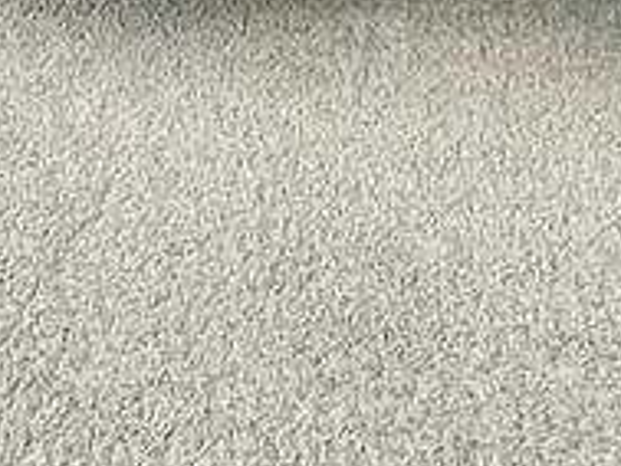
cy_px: -1119
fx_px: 1777
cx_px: -23
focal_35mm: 99
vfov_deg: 9.5
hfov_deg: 19.2
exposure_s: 1/120
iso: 50
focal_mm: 1.57
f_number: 1.8
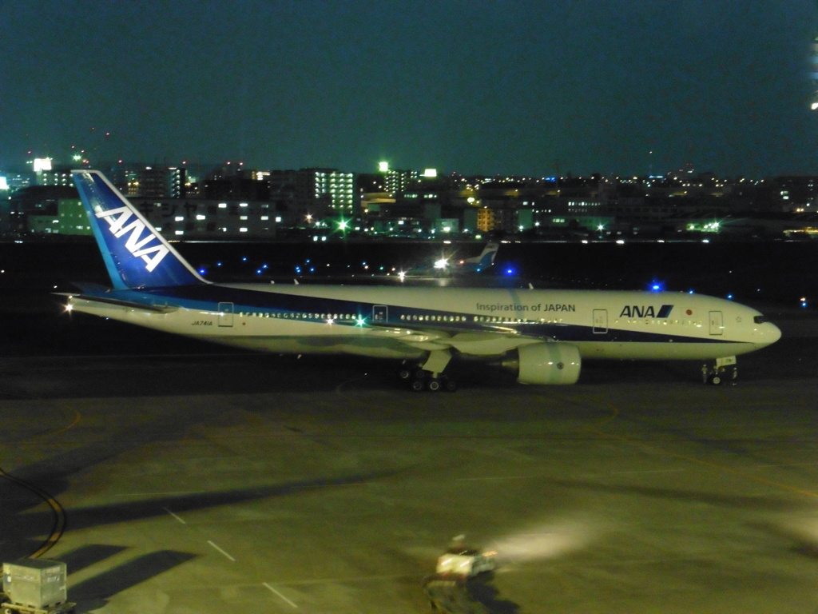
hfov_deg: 24.7
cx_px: 409
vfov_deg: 18.7
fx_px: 1867
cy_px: 307
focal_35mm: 79
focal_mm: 14.2
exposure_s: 1/4
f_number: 5.1
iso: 1250
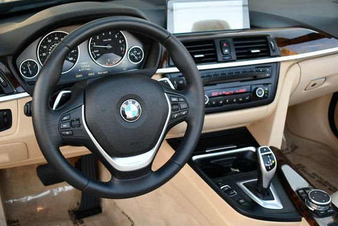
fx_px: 470
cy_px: 108
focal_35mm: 50
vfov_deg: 27.1
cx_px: 158
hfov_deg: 39.5
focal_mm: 22
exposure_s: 1/250
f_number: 3.8
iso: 450
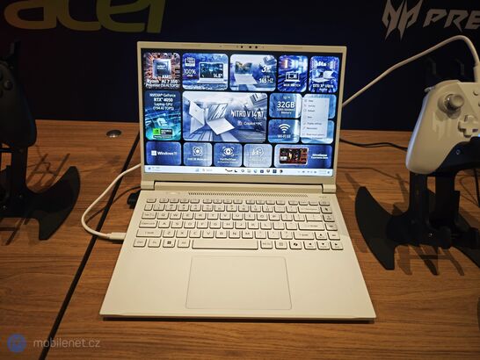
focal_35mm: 23
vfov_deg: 58.9
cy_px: 180
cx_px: 240
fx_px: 319
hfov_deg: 73.9
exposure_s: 1/60
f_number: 1.63
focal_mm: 8.72
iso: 1000
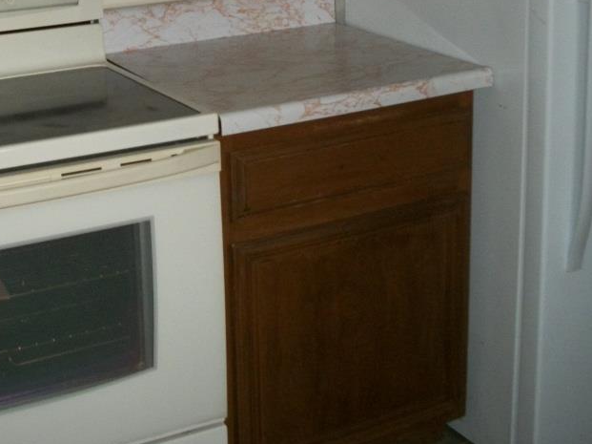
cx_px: 214
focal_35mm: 66
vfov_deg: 21.7
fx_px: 1128
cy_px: 34
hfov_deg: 29.3
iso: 160
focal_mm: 5.7
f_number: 2.9
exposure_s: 1/30
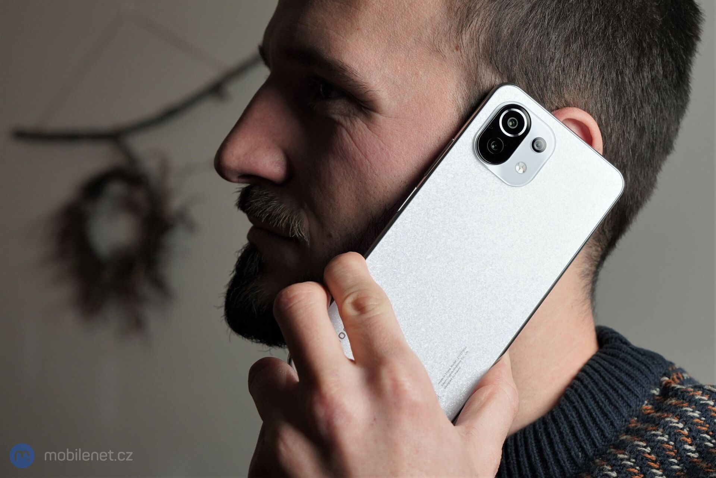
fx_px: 915
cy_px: 239
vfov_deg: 29.2
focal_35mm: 46
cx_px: 358
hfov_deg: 42.7
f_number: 6.3
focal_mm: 46
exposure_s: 1/160
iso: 800
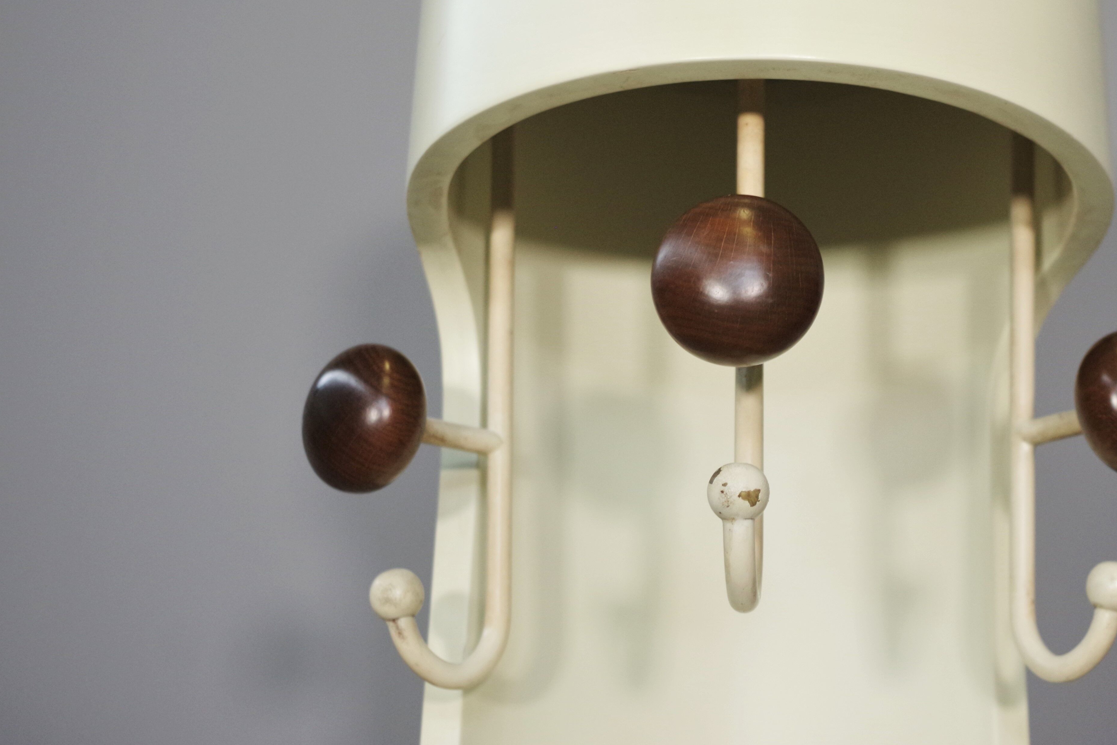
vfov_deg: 20.8
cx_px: 737
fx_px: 2017
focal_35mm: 65
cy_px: 184
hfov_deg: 30.7
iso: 800
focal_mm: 28.13
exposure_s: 1/60
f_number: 4
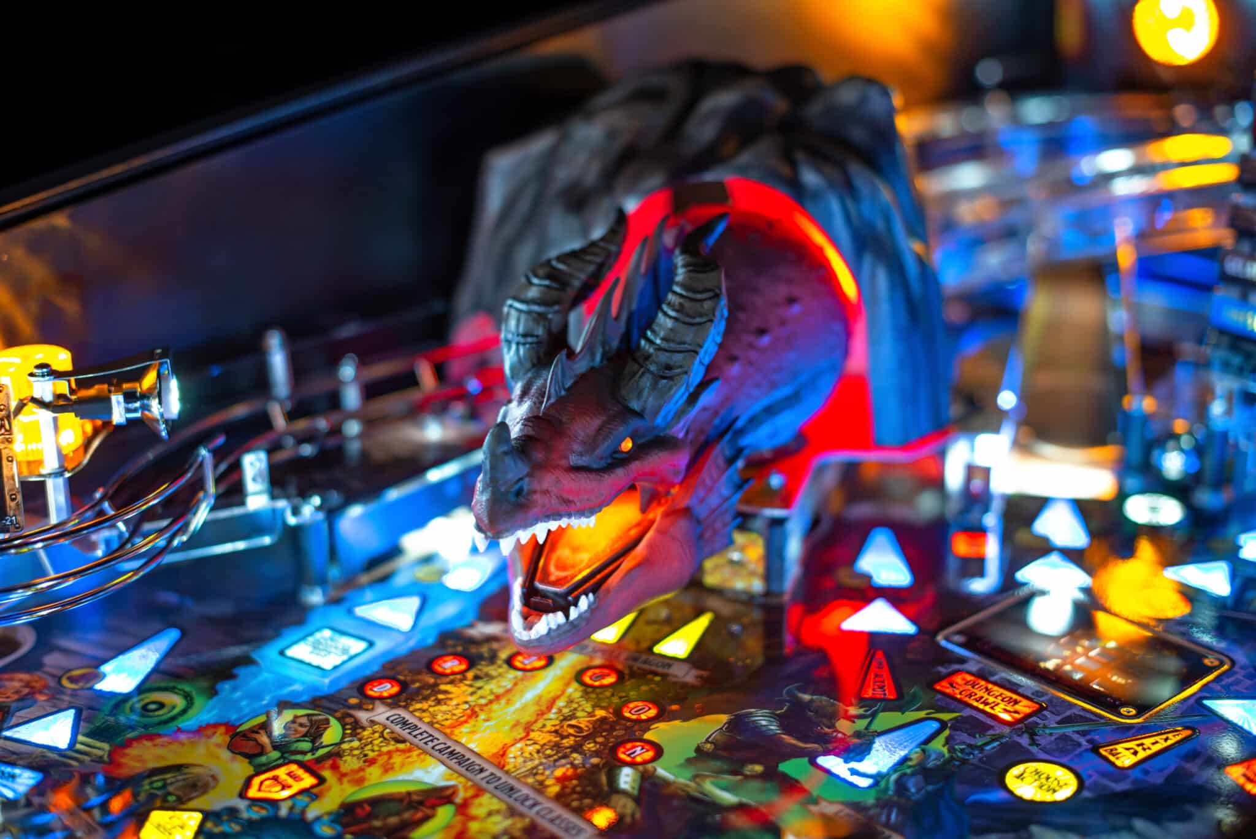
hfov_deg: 39.6
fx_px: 1745
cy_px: 420
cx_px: 628
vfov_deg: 27.0
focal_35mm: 50
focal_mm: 50
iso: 320
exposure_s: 1/80
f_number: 2.5
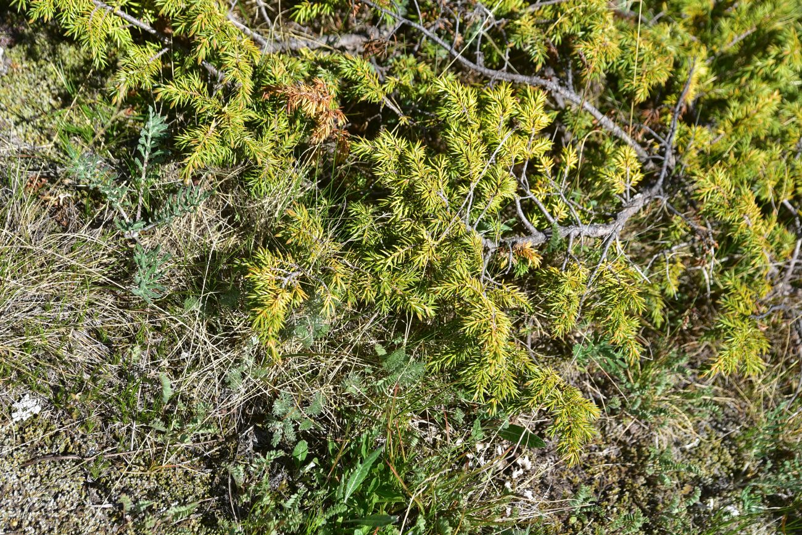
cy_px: 268
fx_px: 1248
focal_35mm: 56
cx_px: 401
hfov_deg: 35.6
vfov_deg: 24.2
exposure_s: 1/500
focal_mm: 56
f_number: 5
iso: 100
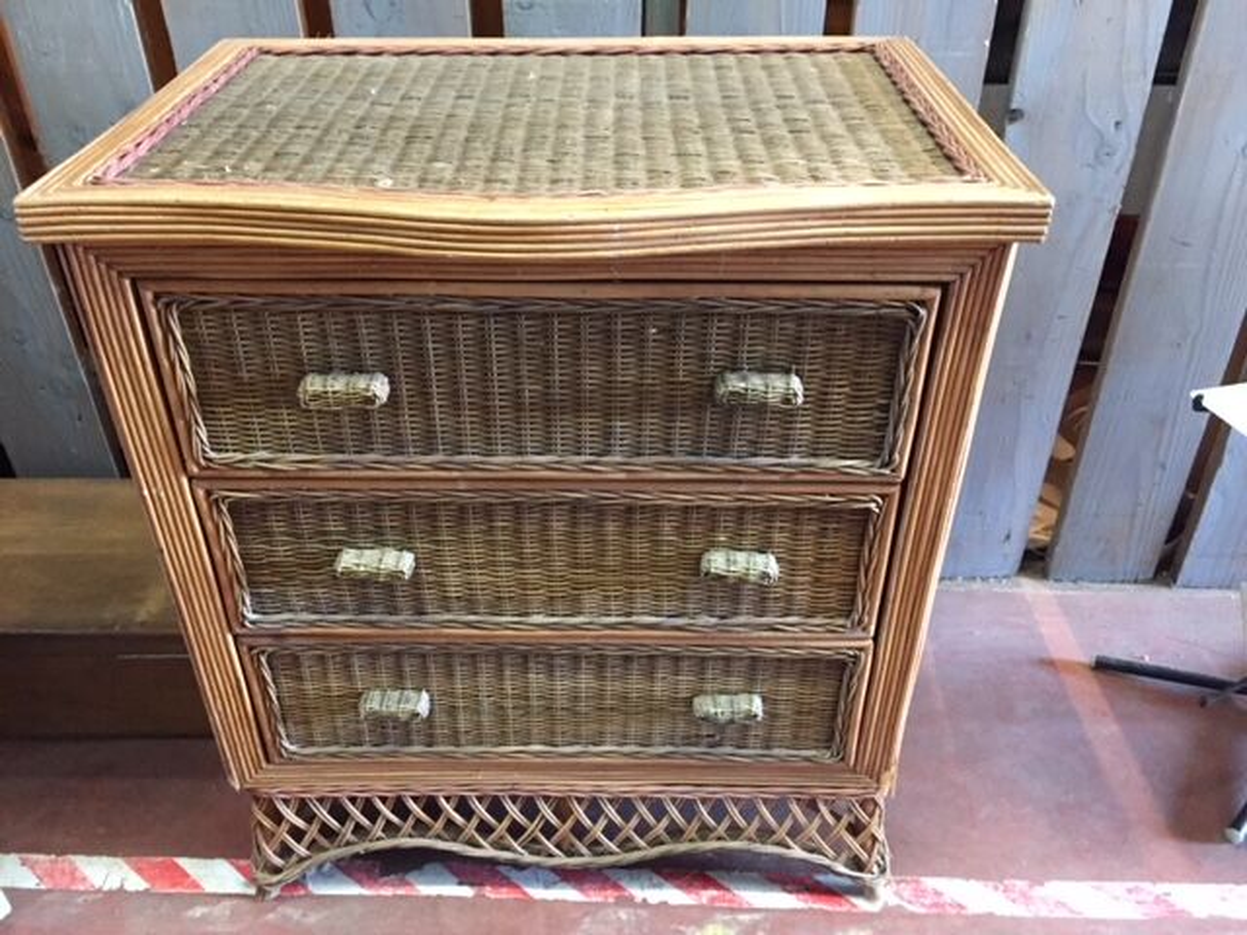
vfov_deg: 48.2
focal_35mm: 29
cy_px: 468
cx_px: 624
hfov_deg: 61.7
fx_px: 1045
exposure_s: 1/17
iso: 320
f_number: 2.2
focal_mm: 4.15
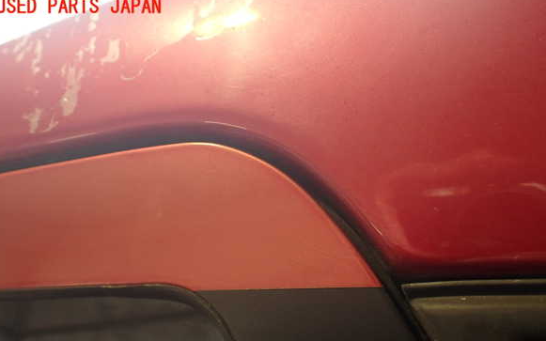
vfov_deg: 36.1
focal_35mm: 35
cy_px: 207
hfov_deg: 55.3
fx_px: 521
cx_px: 273
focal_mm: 5.79
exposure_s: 1/40
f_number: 2.4
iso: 200
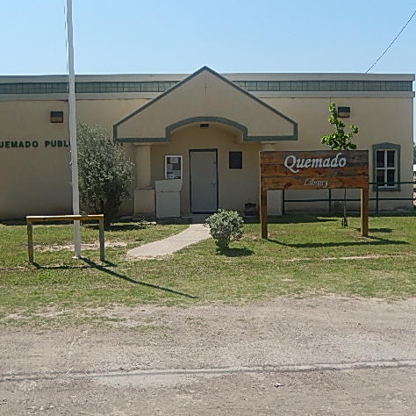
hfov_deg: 39.2
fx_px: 585
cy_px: 207
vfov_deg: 39.2
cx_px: 204
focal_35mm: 43
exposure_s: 1/1250
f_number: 4
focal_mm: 6.5
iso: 125
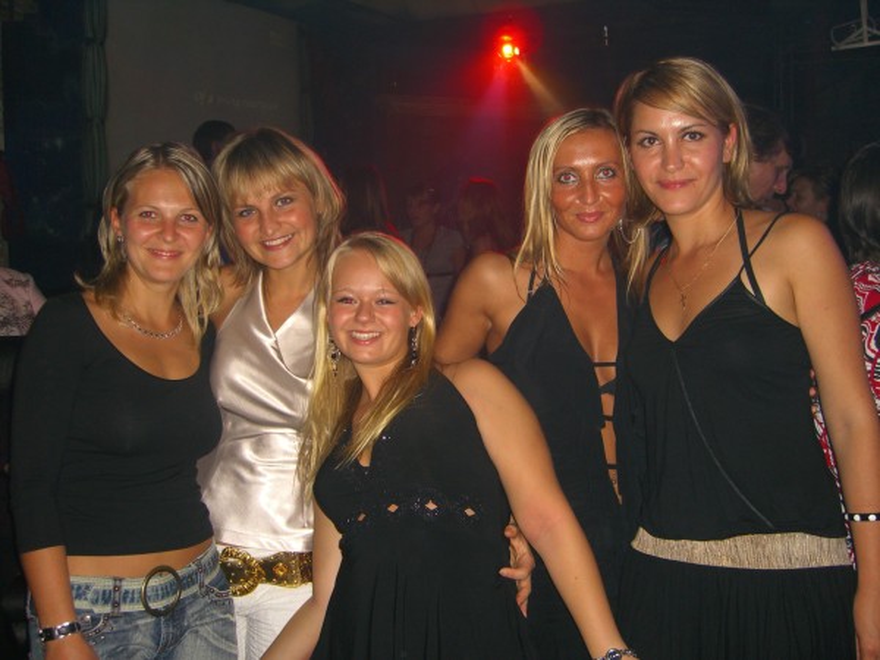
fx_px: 966
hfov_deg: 49.0
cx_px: 440
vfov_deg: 37.7
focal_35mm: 38
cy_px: 330
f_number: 2.8
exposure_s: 1/60
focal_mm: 7.9
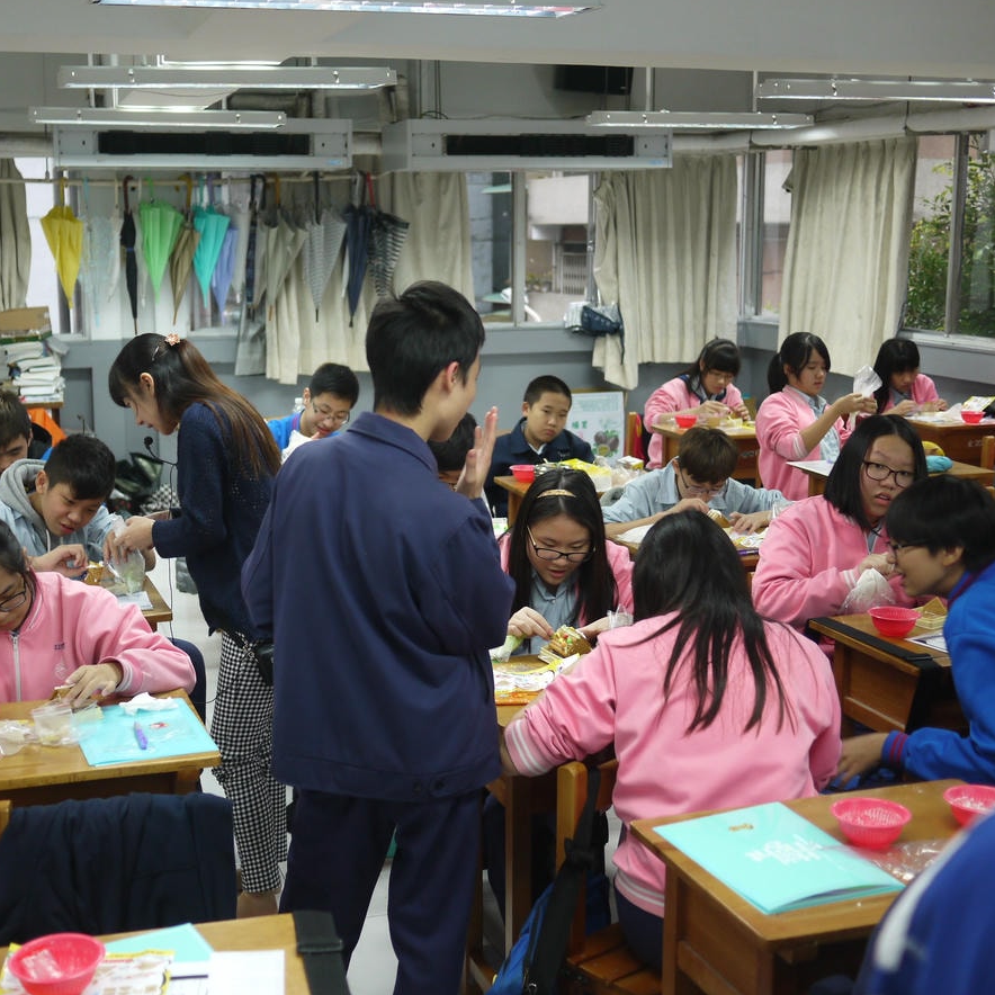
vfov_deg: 35.4
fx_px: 1561
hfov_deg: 35.2
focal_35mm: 48
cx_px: 394
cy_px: 494
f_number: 1.7
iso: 320
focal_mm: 20
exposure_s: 1/125
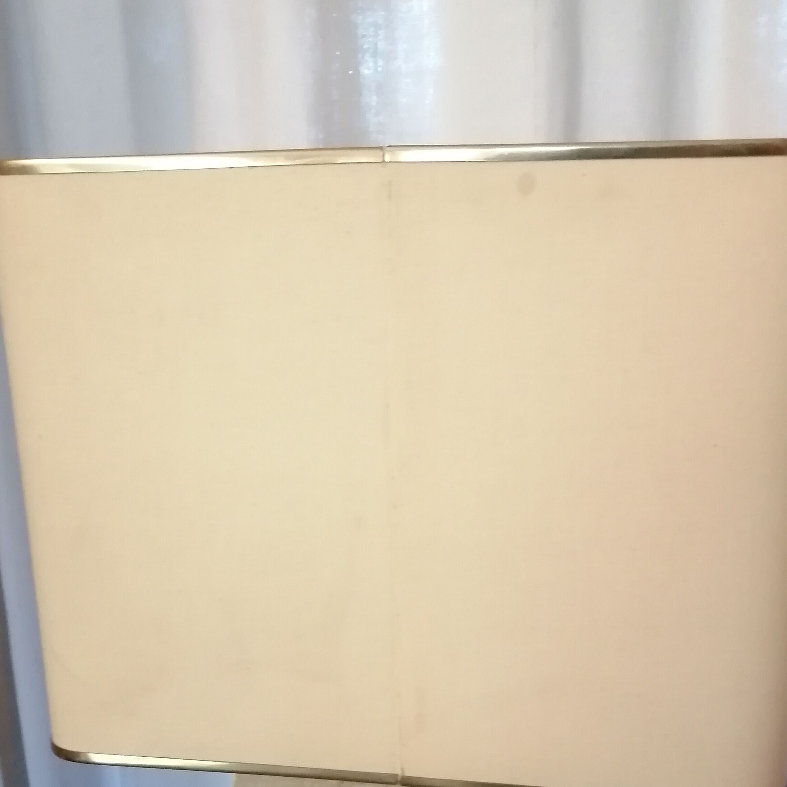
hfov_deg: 40.0
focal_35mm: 42
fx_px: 1080
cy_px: 628
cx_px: 425
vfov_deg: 38.5
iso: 500
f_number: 1.8
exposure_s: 1/20
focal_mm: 3.46
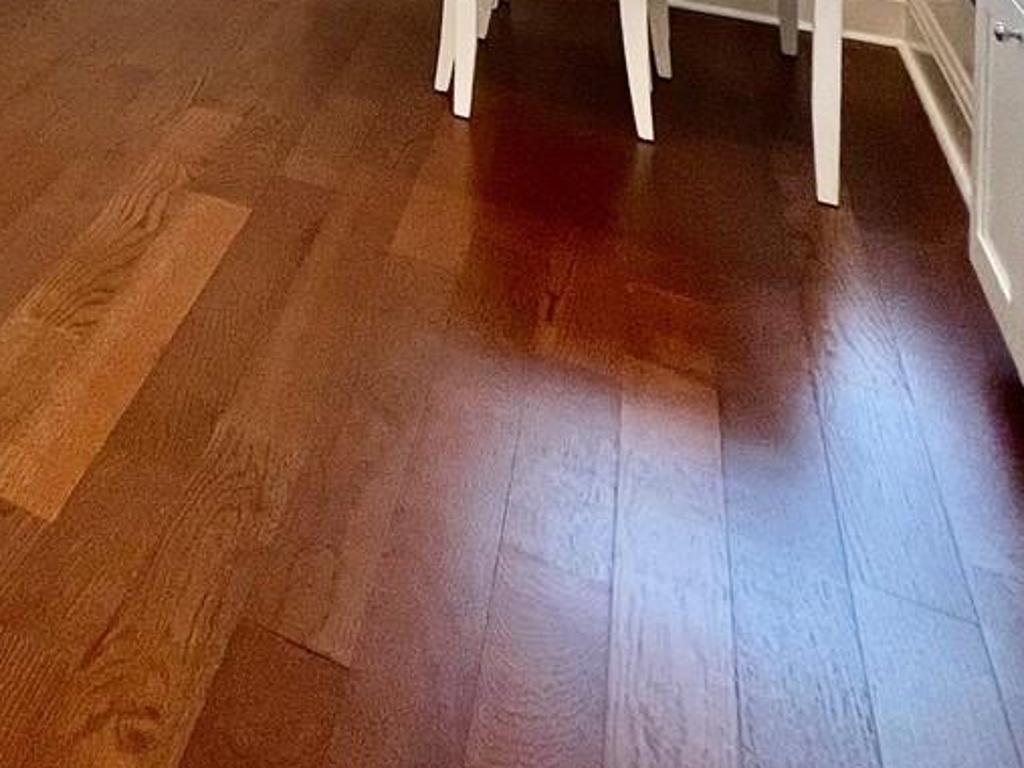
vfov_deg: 25.3
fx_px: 1213
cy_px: -418
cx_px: -394
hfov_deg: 31.5
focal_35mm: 41
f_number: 1.8
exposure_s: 1/62
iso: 64
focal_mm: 1.57
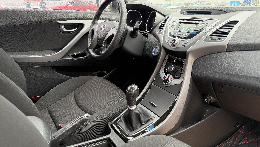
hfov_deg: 69.9
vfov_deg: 42.2
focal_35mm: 27
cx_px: 131
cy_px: 46
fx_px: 186
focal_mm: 6.76
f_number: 1.78
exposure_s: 1/82
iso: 200
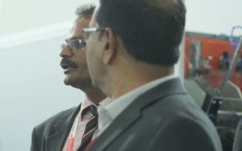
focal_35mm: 148
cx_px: -87
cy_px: 125
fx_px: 976
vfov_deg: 8.8
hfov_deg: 13.5
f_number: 1.8
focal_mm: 50
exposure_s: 1/200
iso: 500
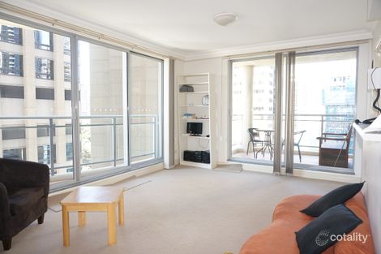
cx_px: 190
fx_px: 254
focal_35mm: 24
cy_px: 127
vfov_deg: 53.1
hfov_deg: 73.8
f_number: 4
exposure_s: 1/60
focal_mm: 16
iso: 320
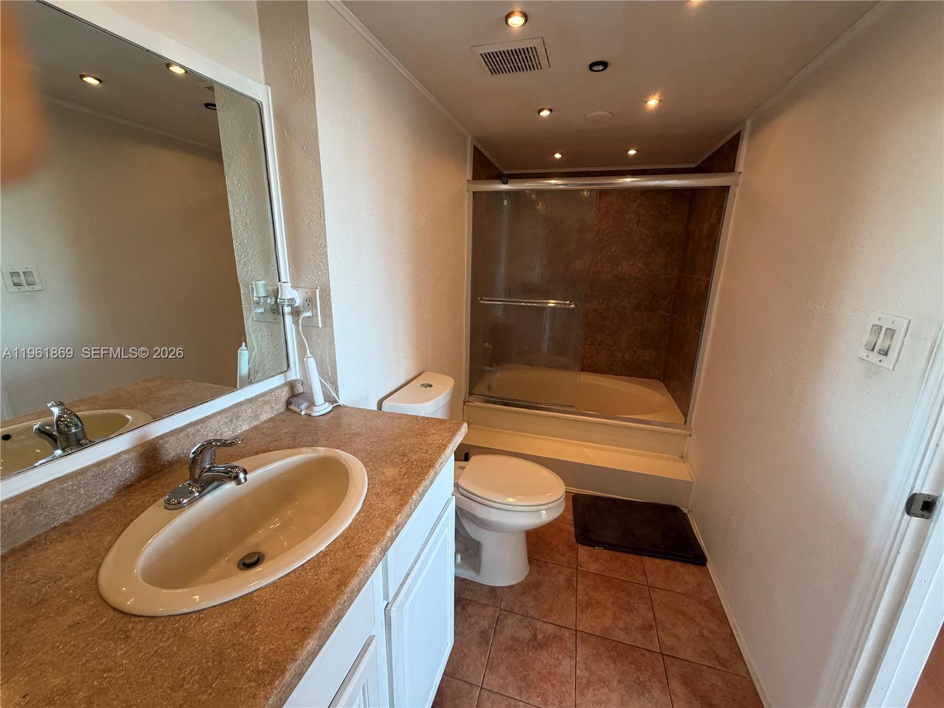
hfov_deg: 102.1
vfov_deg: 85.7
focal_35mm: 14
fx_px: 382
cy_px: 354
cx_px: 472
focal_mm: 2.22
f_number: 2.2
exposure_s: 1/120
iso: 250
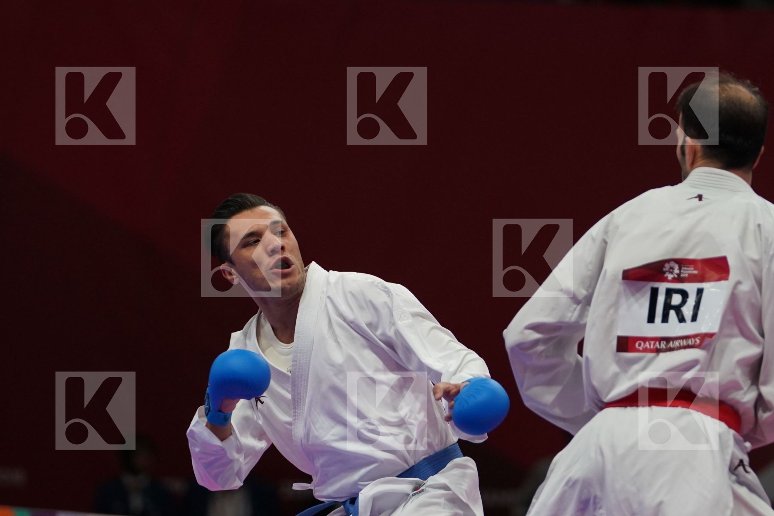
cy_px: 258
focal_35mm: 325
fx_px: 6987
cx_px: 387
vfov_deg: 4.2
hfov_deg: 6.3
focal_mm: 217
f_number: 4
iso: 2000
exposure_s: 1/1000
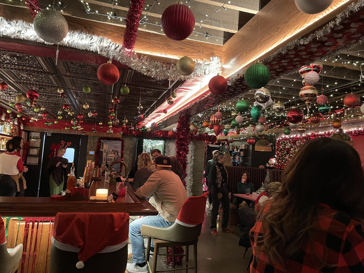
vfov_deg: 53.1
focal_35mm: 26
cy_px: 136
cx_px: 182
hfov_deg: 67.3
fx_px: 273
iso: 640
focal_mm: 4.2
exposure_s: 1/30
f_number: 1.6
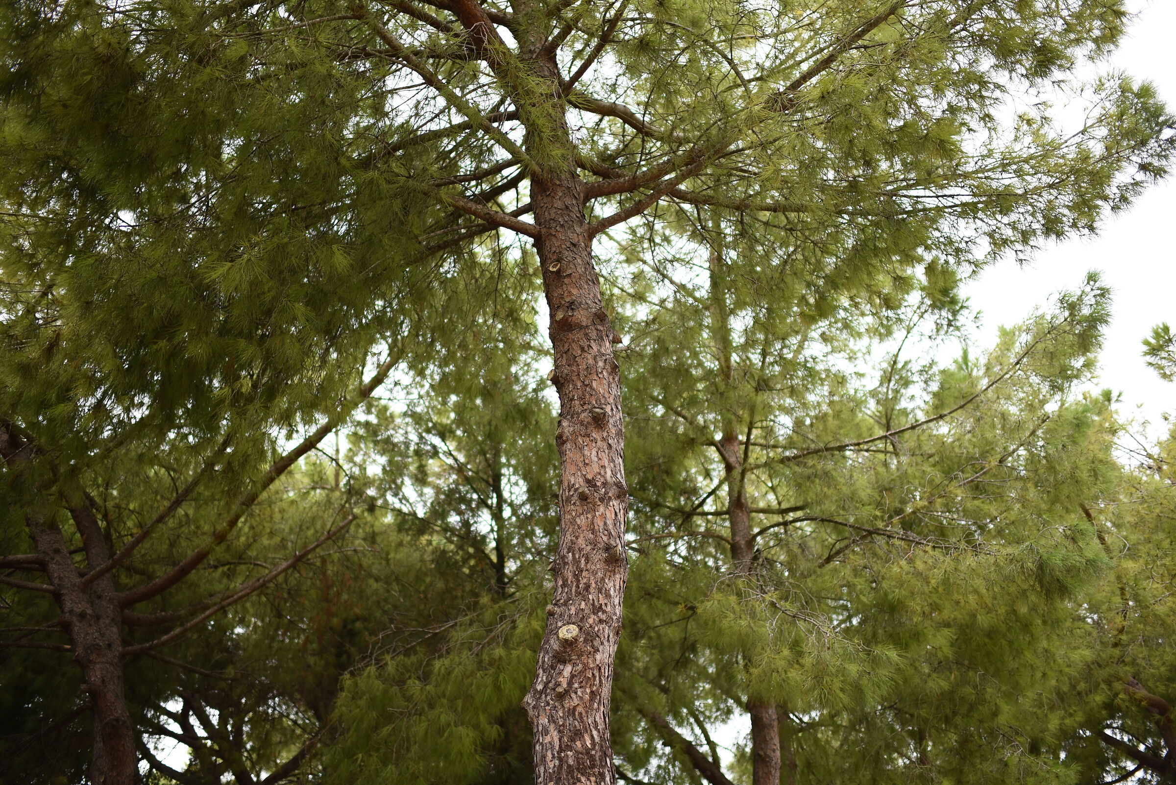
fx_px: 1144
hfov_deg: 54.4
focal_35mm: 35
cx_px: 588
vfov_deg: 37.9
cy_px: 392
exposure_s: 1/4000
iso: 500
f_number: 1.4
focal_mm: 35
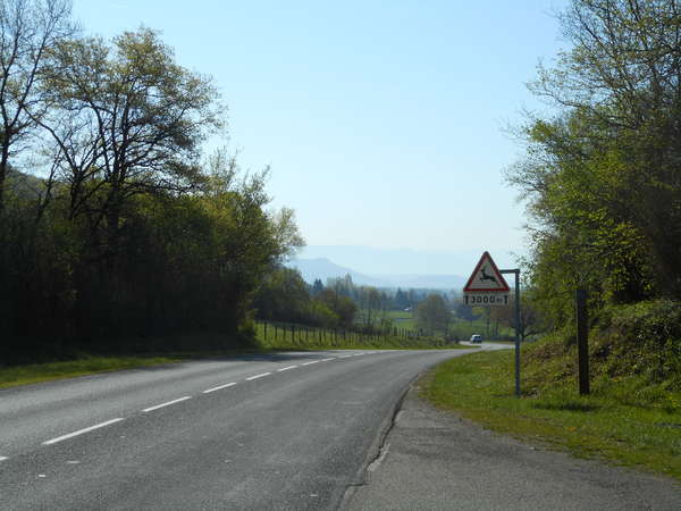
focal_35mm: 67
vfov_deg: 21.9
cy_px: 256
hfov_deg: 29.0
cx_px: 340
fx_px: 1318
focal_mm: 12
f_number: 5.3
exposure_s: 1/640
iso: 80
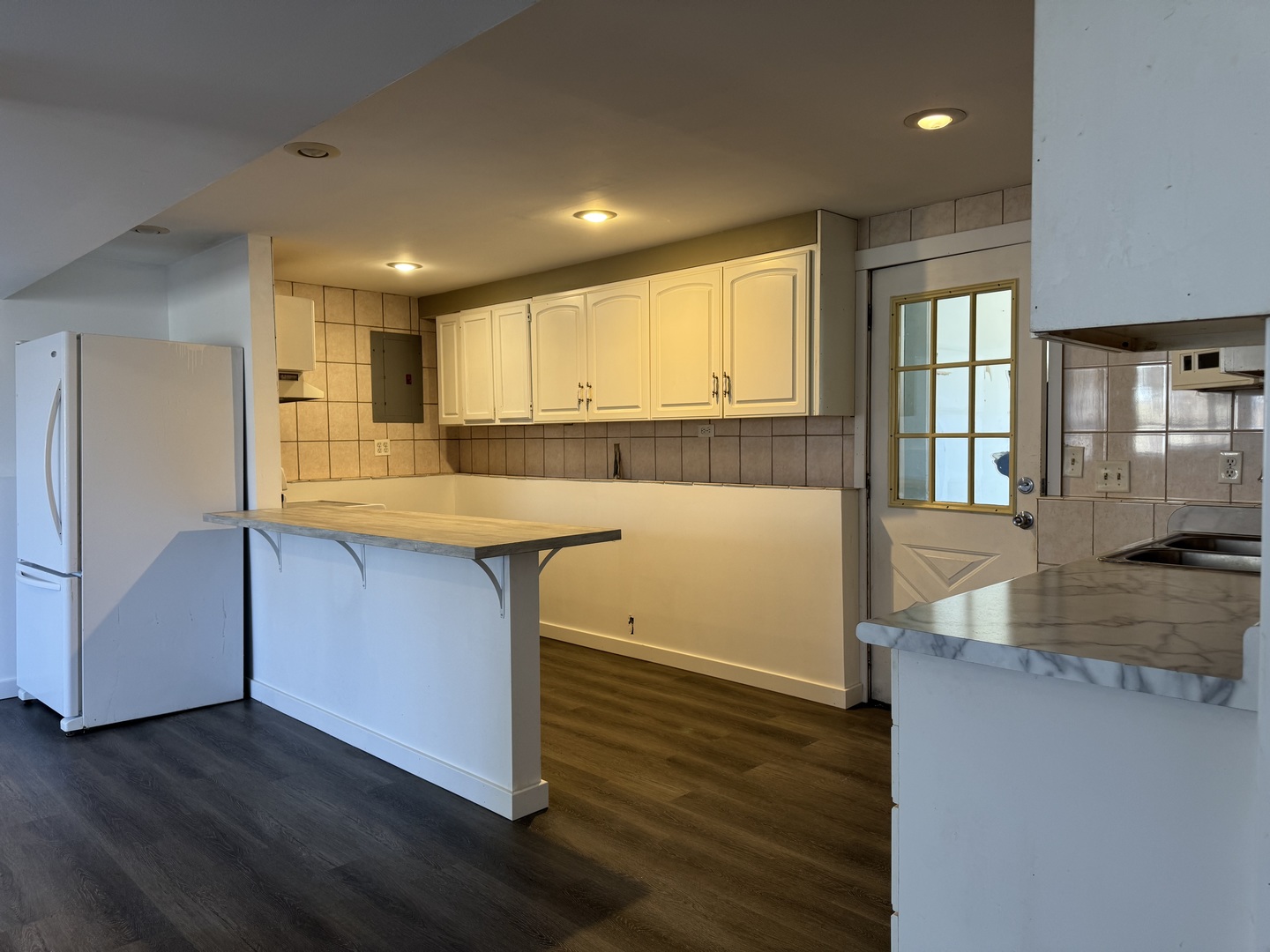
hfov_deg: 71.6
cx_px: 635
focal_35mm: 24
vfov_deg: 56.8
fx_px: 881
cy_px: 476
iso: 125
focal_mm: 6.76
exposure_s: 1/60
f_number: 1.78
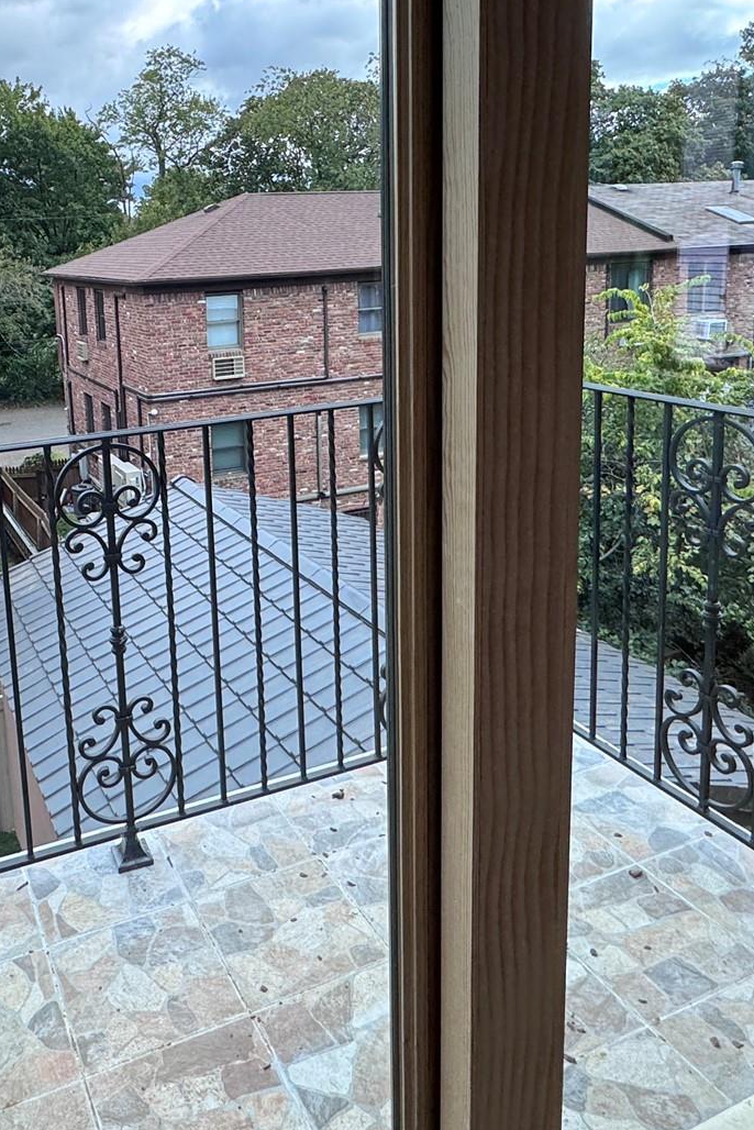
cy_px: 395
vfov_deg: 62.4
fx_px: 910
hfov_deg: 43.8
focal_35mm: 29
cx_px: 208
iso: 40
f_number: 2.2
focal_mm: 2.22
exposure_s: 1/144
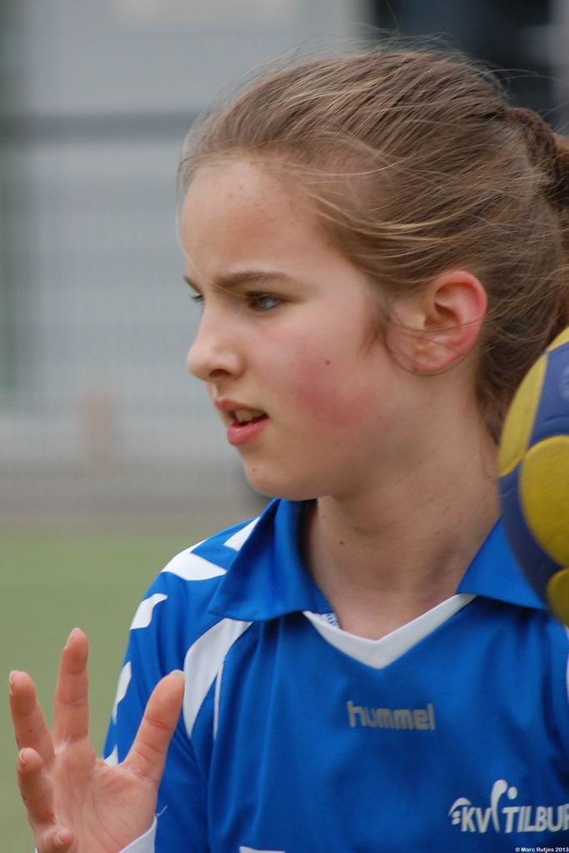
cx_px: 284
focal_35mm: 300
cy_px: 426
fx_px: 7110
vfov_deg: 6.9
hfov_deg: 4.6
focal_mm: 200
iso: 400
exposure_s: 1/640
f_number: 5.6
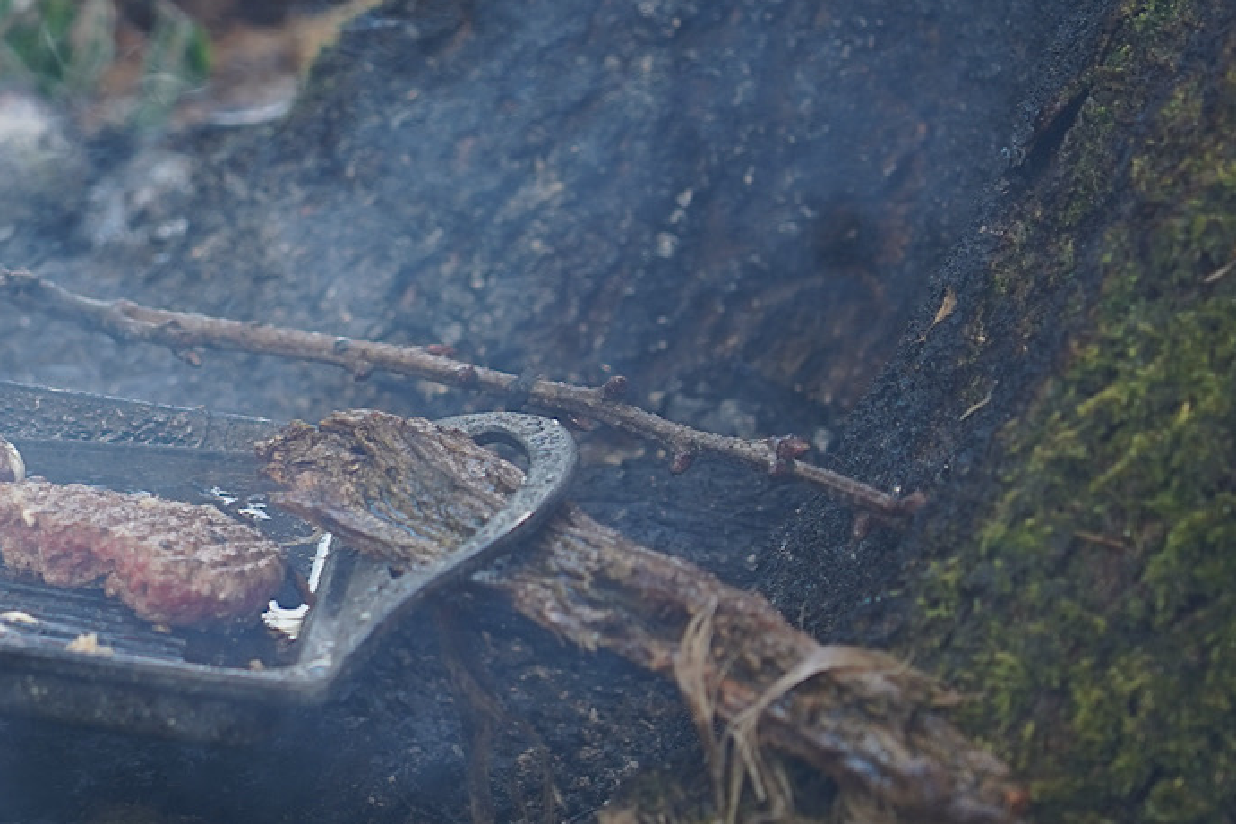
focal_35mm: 292
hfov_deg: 7.0
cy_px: 204
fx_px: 10025
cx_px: -235
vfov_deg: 4.7
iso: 250
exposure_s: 1/160
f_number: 4
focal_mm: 105
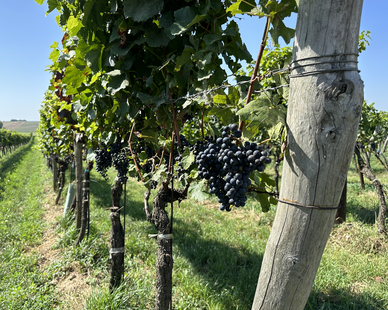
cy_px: 160
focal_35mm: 26
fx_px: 299
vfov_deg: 54.9
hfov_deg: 65.9
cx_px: 180
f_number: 1.78
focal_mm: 6.86
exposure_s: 1/1751
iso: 80
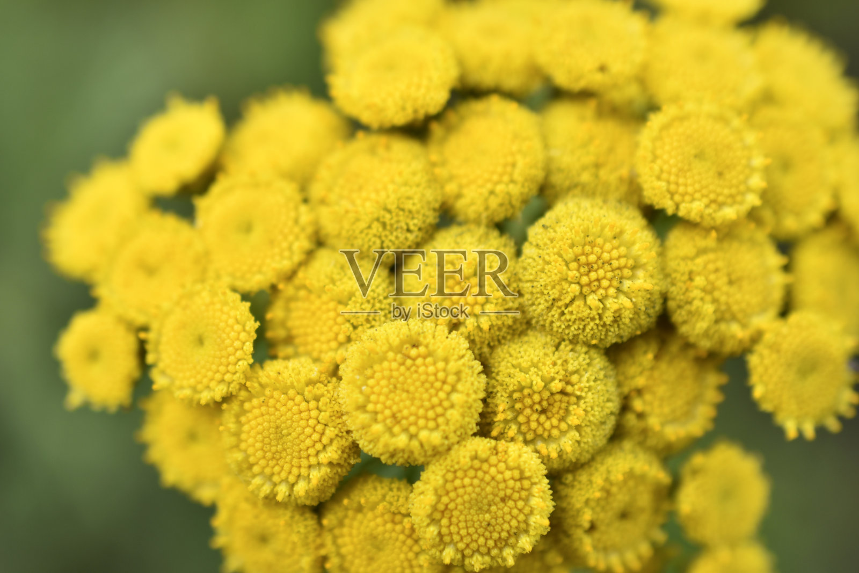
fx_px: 1432
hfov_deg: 33.4
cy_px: 286
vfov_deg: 22.6
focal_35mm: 60
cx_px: 430
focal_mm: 40
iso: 100
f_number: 4
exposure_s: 1/400
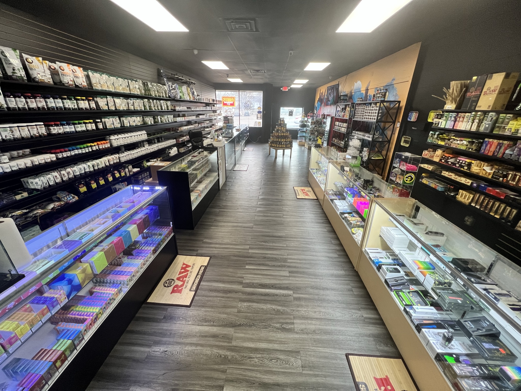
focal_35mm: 13
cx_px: 260
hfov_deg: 106.2
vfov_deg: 89.9
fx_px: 196
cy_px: 196
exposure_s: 1/120
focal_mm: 1.57
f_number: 1.8
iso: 200
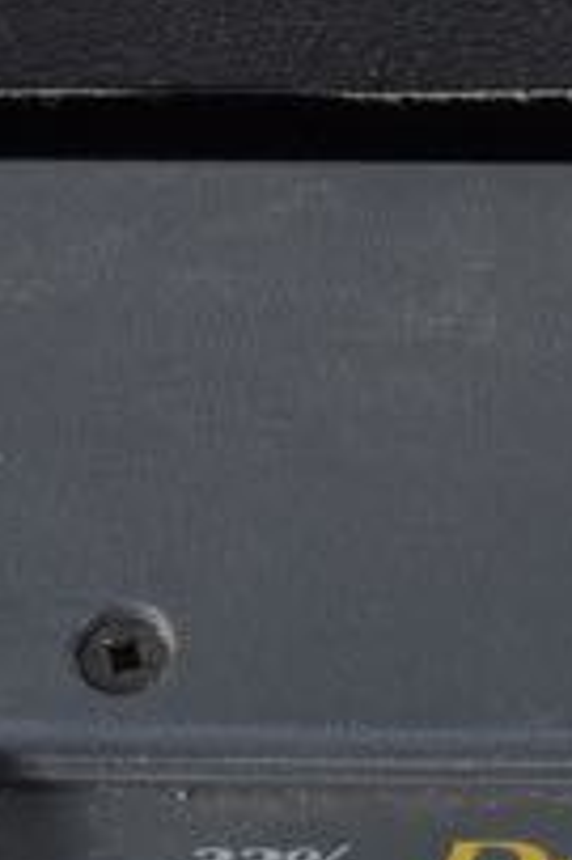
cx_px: 1072
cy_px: 873
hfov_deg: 5.7
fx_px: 5634
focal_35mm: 236
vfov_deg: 8.7
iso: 100
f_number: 9
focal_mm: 50
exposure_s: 1/125
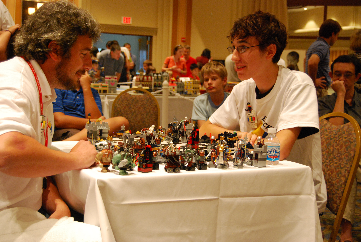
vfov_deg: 26.6
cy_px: 121
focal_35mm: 51
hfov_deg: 38.8
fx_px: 512
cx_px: 180
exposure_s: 1/30
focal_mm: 34
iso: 1250
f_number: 4.5
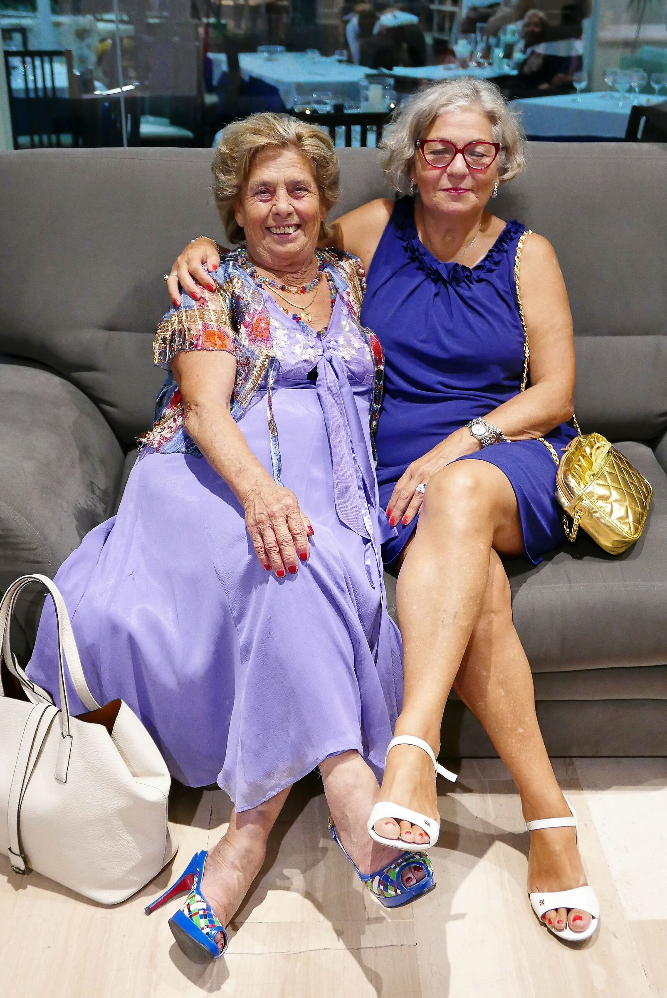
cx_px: 334
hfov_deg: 33.5
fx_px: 1110
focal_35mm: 40
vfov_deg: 48.4
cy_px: 499
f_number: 2.5
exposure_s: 1/60
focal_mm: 17.9
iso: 1600
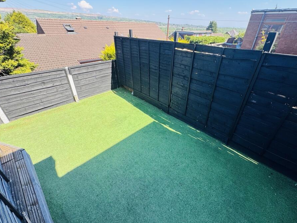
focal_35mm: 16
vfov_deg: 78.0
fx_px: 137
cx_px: 155
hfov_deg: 94.4
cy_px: 106
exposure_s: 1/362
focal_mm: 2.22
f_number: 2.2
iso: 40
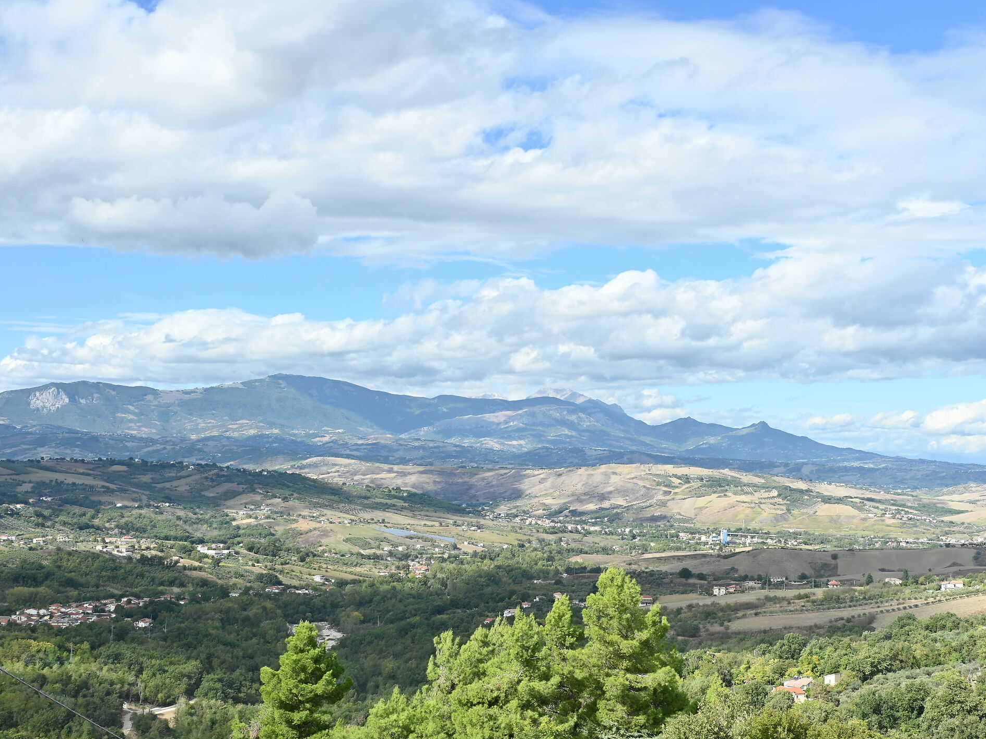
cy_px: 416
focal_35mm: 44
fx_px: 1253
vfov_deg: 32.8
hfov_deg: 42.8
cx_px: 568
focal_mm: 24
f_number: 8
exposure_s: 1/250
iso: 100
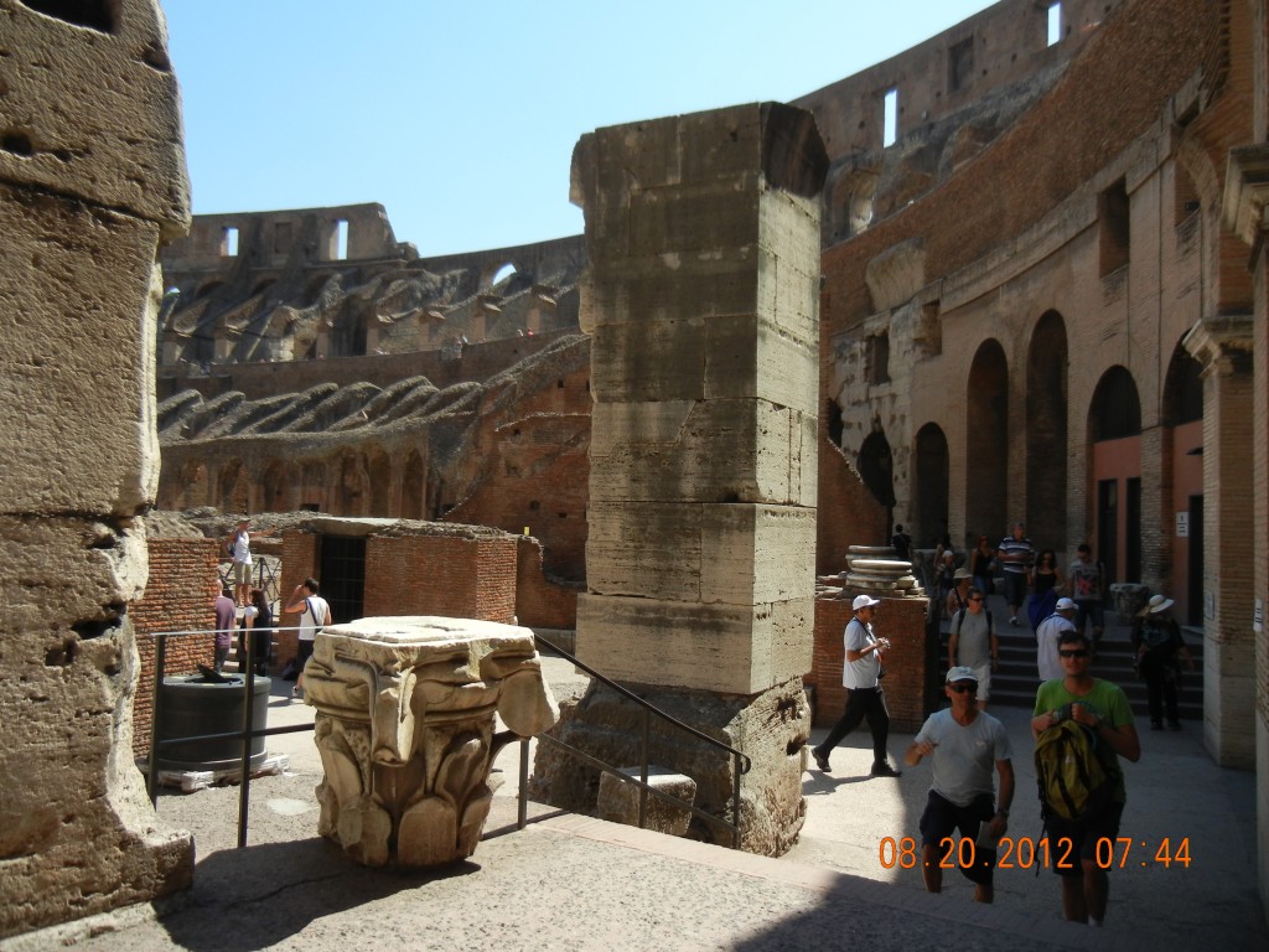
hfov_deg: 60.0
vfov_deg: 46.8
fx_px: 1100
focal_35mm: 30
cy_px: 476
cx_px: 634
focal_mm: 5.4
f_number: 3.5
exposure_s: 1/939
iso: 160
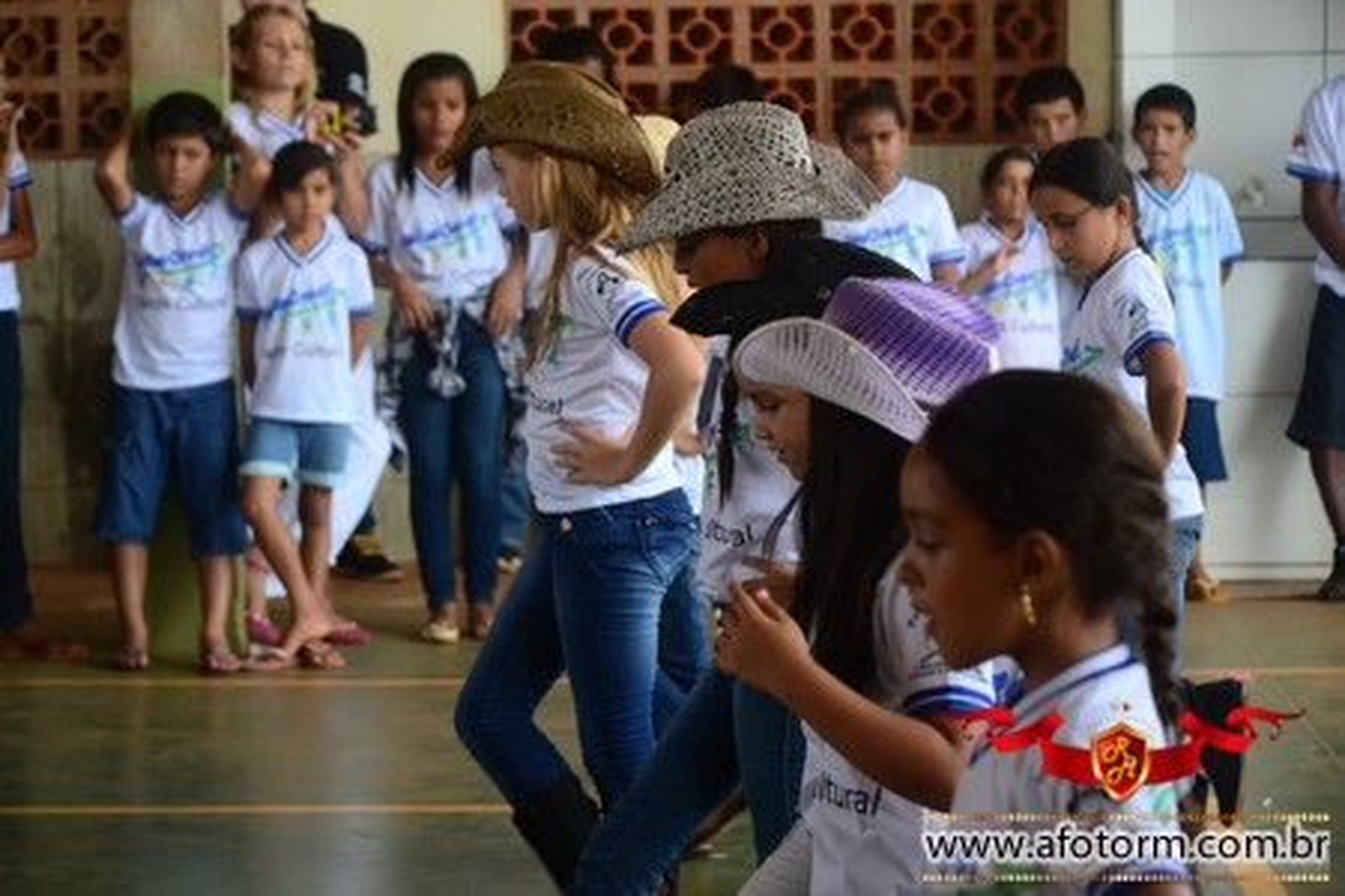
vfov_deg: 9.1
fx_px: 5604
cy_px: 448
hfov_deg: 13.7
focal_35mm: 150
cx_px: 672
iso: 400
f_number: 6.3
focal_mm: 100
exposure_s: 1/160
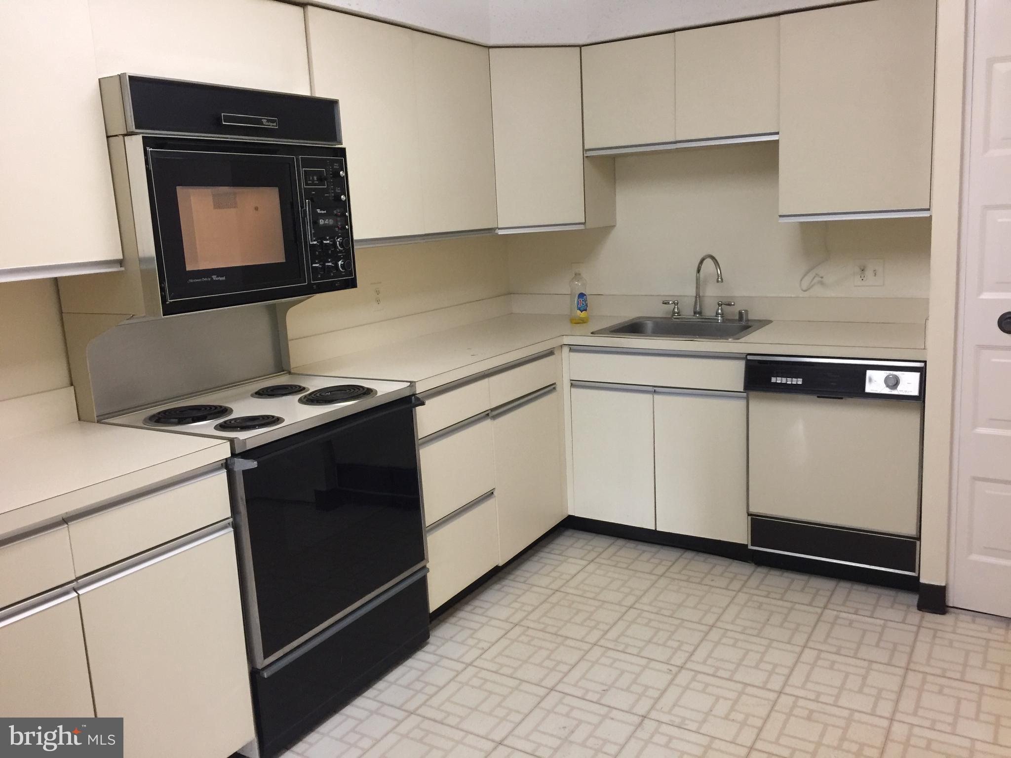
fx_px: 847
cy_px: 379
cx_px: 506
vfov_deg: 48.2
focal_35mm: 29
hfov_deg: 61.7
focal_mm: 4.15
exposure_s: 1/15
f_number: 2.2
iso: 100
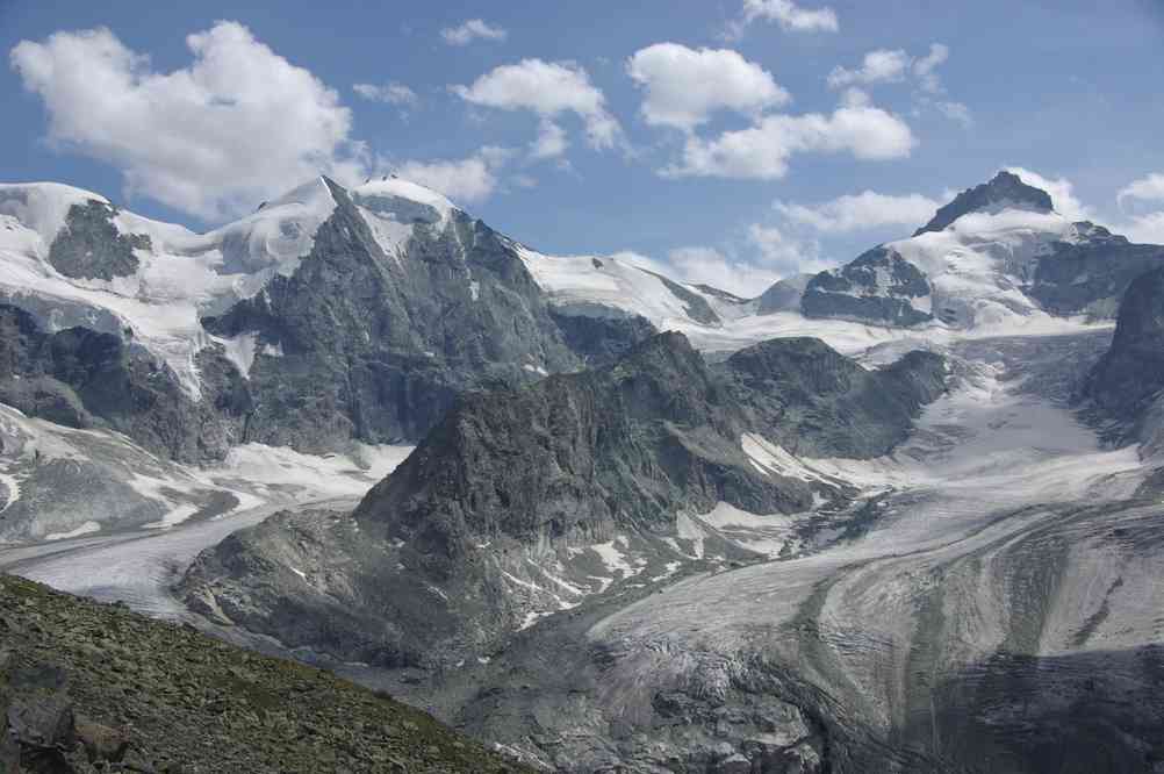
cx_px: 582
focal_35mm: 52
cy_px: 387
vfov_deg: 25.7
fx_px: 1696
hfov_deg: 37.9
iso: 100
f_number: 8
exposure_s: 1/350
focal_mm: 35
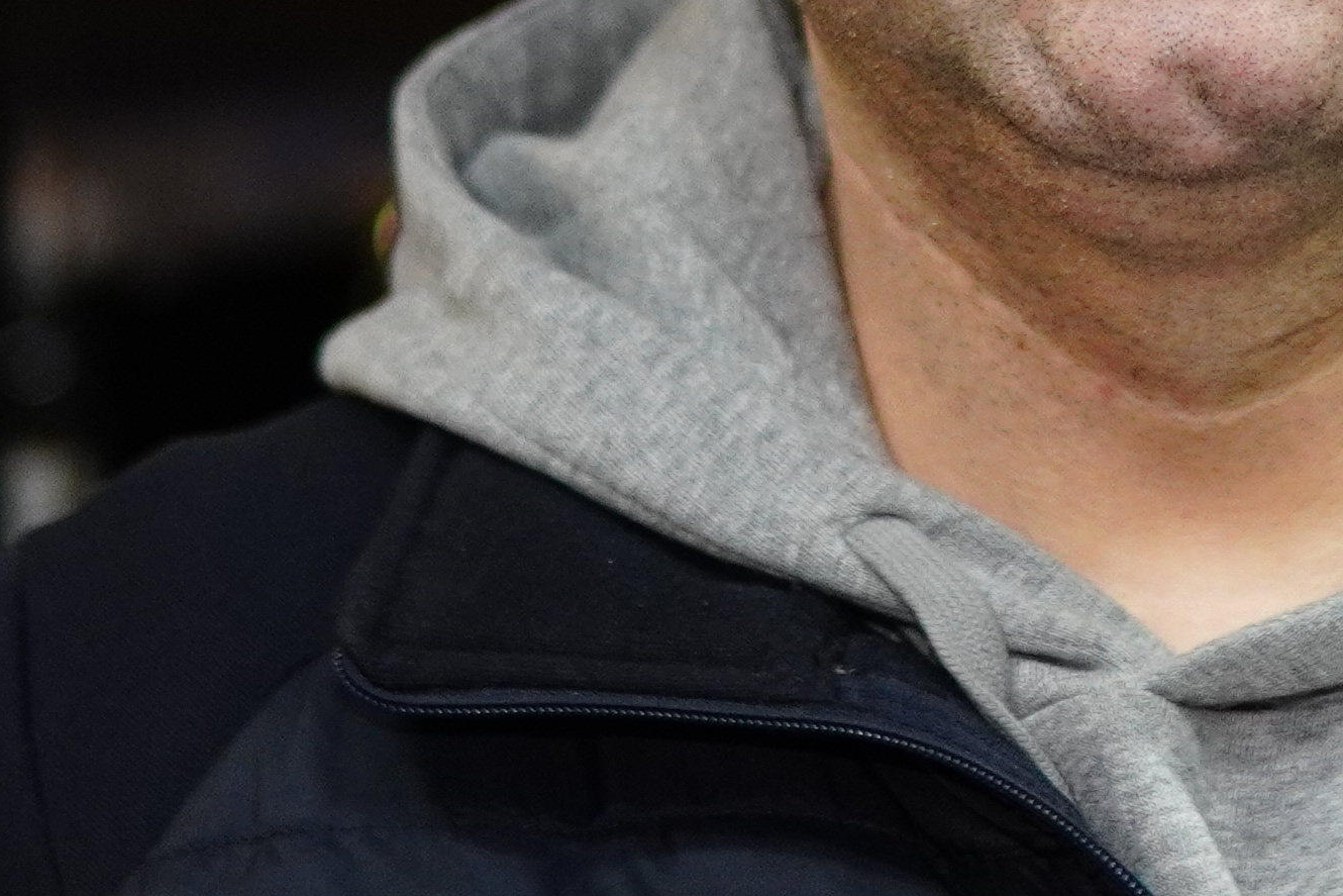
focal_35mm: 203
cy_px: -493
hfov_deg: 10.0
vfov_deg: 6.7
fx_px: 7573
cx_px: 1408
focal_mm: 30
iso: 640
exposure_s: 1/100
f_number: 1.6
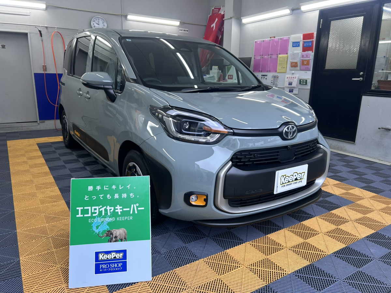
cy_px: 146
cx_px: 196
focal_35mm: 26
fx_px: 294
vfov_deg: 53.1
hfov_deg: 67.3
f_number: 1.5
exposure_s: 1/140
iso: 32
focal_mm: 5.7
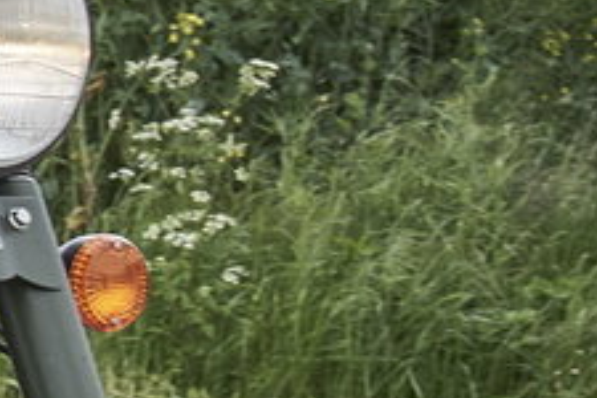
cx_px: -915
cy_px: 113
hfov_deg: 7.4
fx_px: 4245
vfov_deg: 5.4
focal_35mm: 256
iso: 400
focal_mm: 36
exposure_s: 1/1250
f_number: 5.6
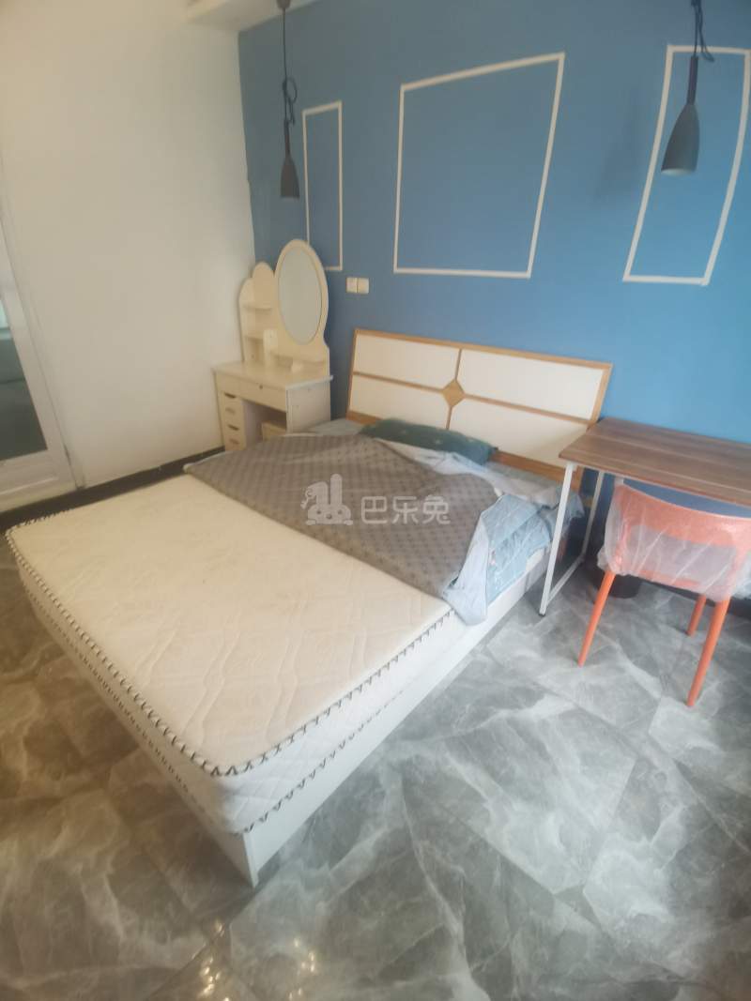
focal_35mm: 17
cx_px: 376
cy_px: 500
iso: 200
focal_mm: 2.26
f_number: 2.2
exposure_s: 1/33.3
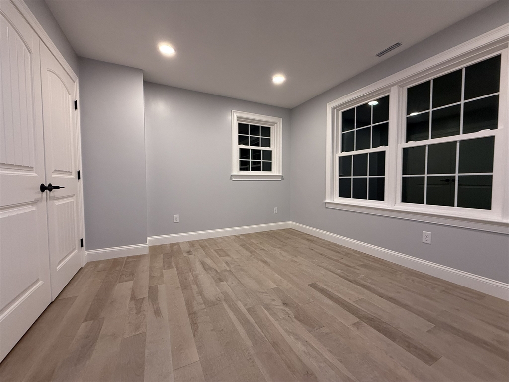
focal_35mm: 14
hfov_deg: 102.1
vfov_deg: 85.7
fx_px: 206
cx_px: 254
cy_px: 191
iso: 250
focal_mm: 2.22
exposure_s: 1/120
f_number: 2.2
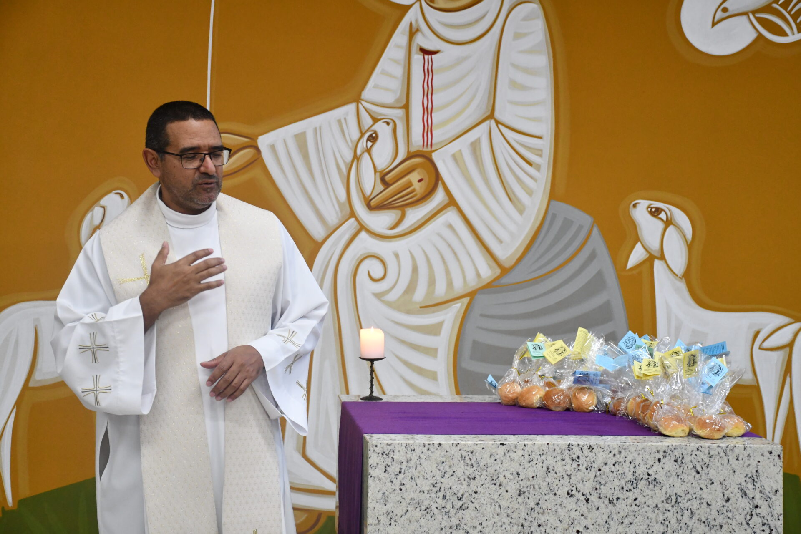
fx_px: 1602
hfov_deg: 28.1
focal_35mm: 72
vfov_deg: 18.9
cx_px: 400
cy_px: 267
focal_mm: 48
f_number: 4.5
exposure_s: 1/125
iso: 2200
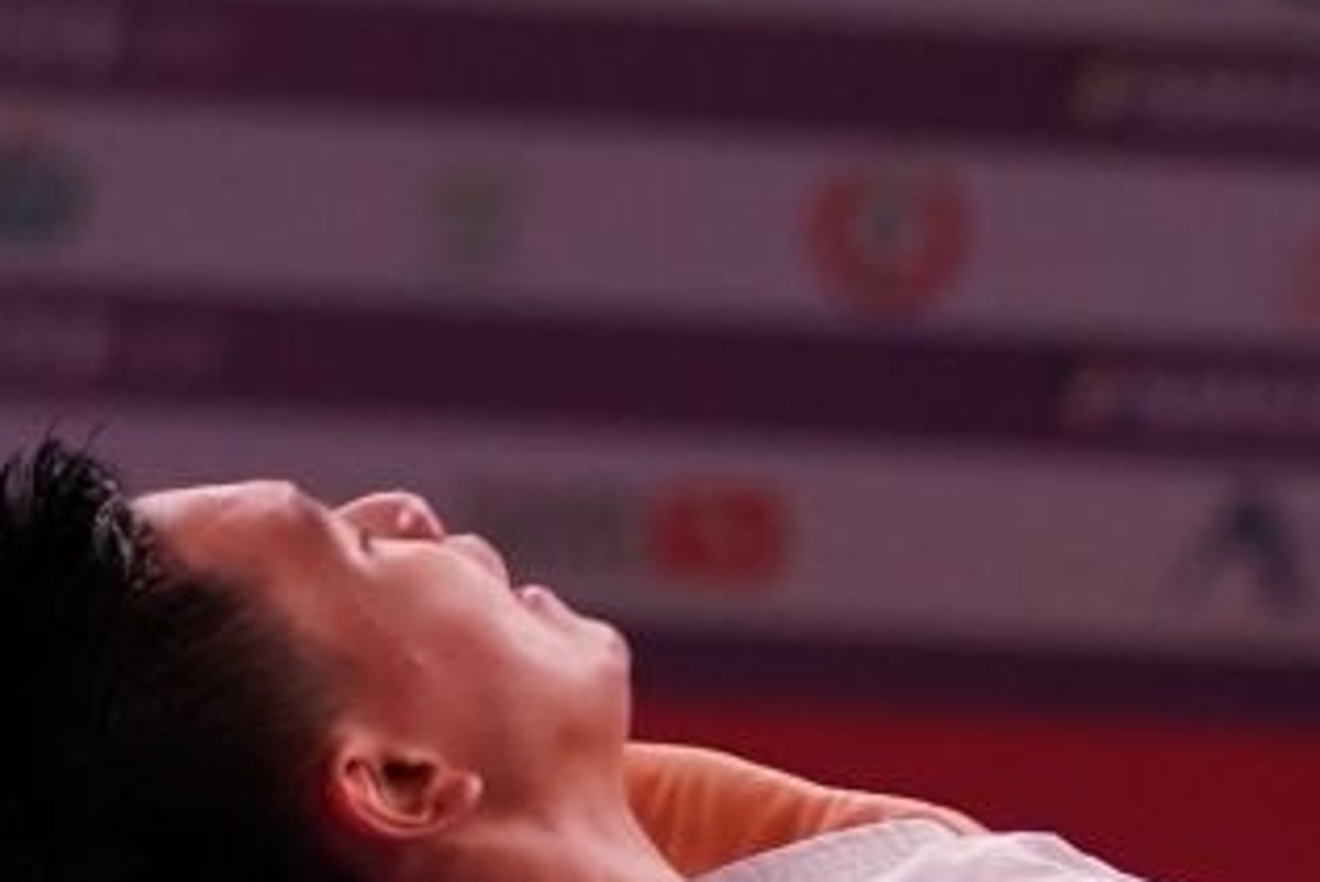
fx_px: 20065
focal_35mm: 547
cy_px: 1802
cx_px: 2243
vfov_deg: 2.5
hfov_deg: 3.7
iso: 1600
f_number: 2.8
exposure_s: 1/500
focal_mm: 96
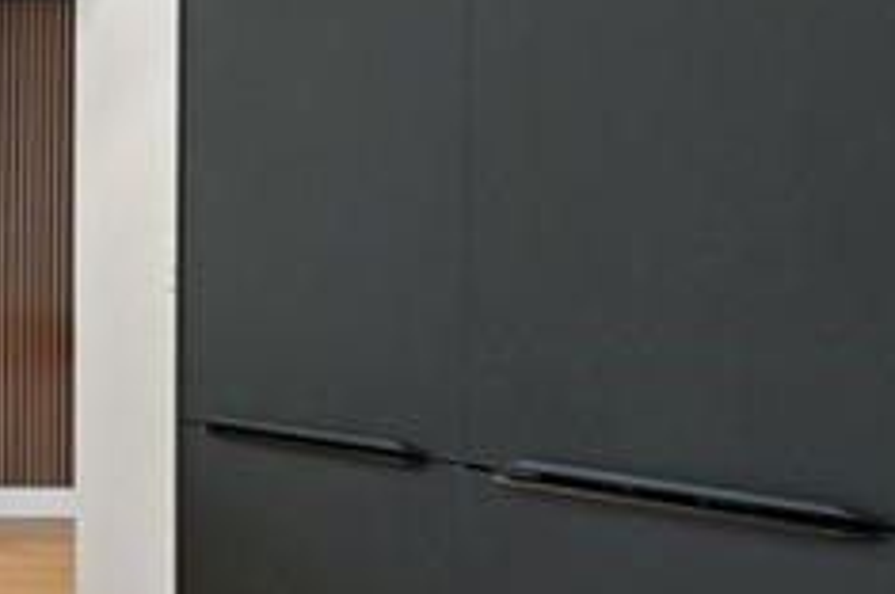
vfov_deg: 22.2
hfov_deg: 20.0
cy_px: 278
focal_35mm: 61
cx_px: -830
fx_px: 1514
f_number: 8
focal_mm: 14
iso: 320
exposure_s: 1/8
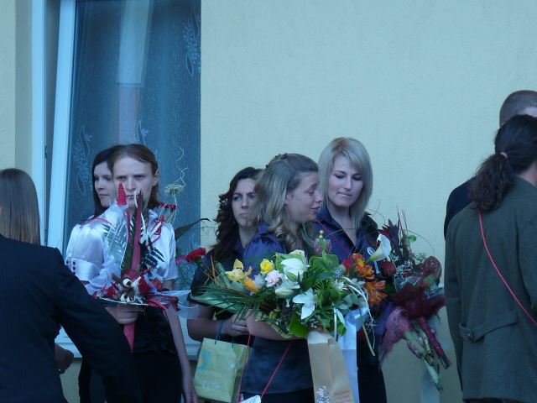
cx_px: 268
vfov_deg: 5.9
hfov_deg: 7.9
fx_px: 3909
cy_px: 202
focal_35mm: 252
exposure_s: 1/160
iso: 100
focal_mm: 25.2
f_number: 4
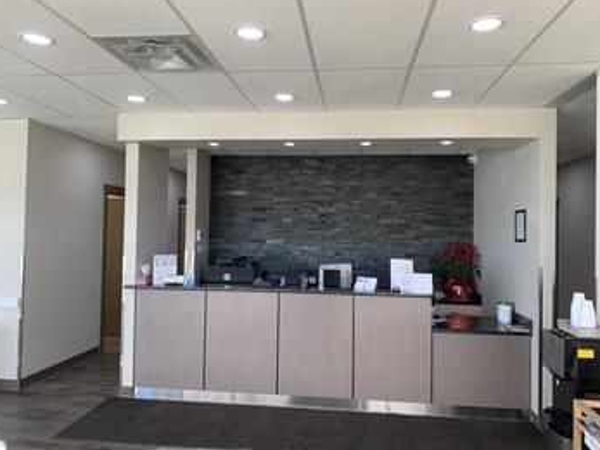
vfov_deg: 51.3
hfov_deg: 65.3
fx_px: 468
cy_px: 227
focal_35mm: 27
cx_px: 301
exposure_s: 1/110
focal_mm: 4.25
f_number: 1.8
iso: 100
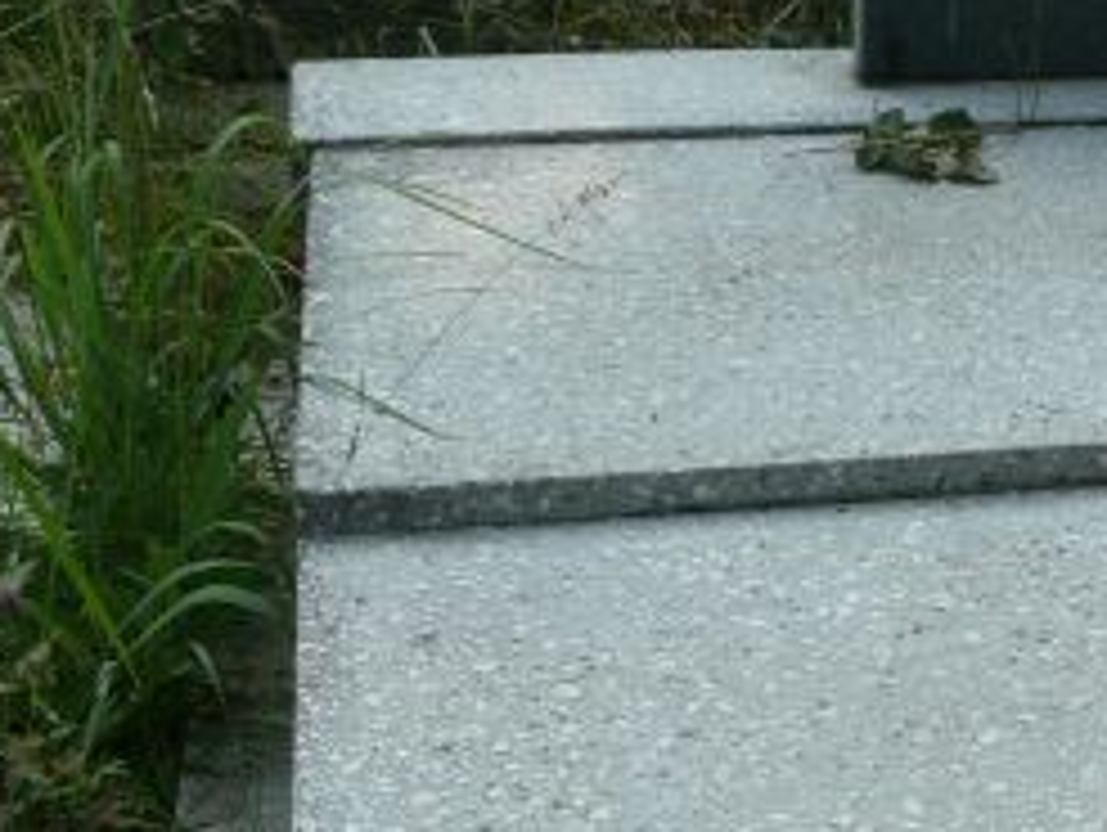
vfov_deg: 16.2
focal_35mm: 91
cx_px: 1341
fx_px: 2913
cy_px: 634
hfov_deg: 20.1
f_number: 5
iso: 100
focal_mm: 7.4
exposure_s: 1/250
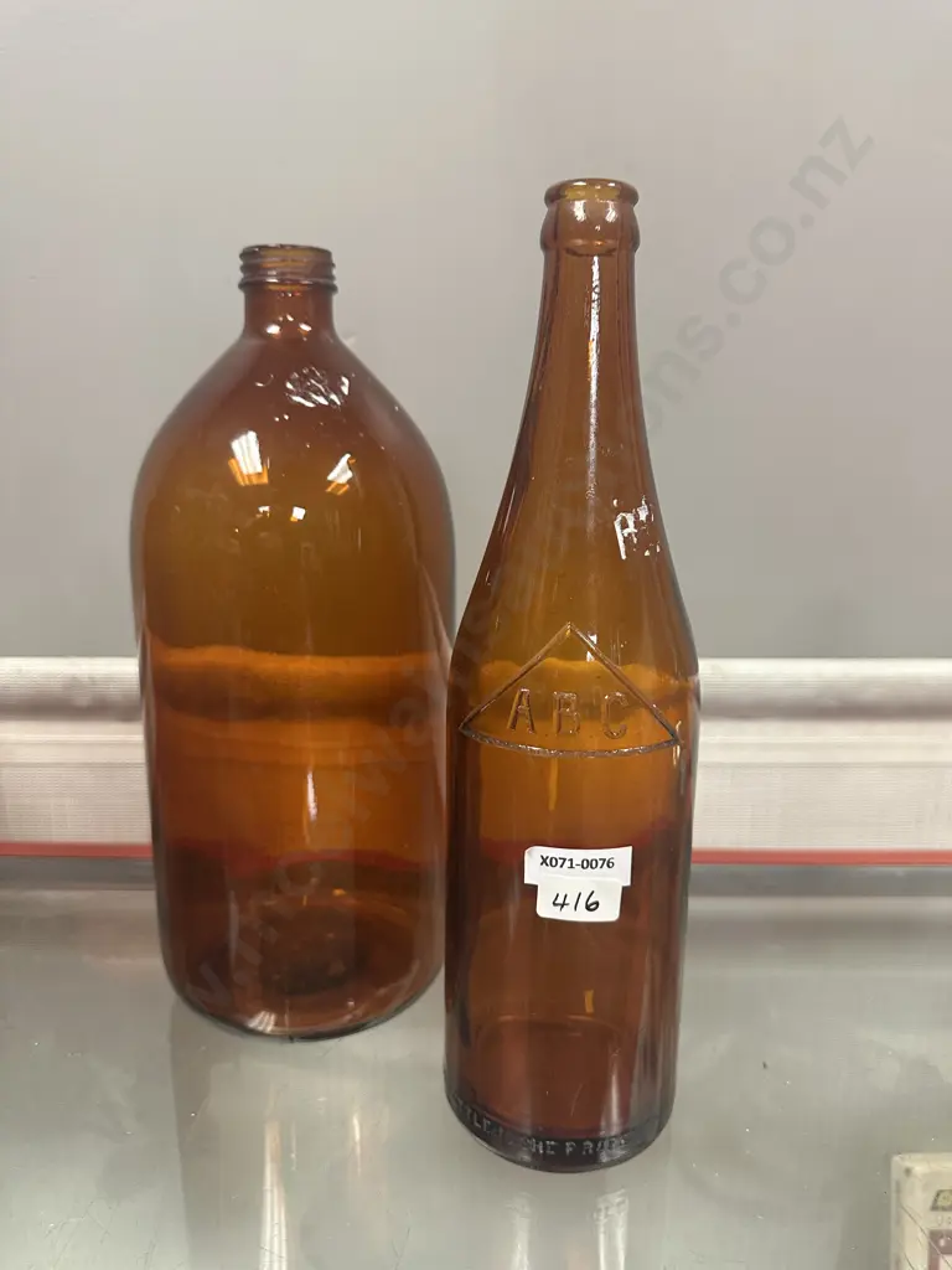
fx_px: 880
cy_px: 635
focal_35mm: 24
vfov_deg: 71.6
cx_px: 476
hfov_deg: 56.8
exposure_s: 1/50
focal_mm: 6.86
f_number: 1.78
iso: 400
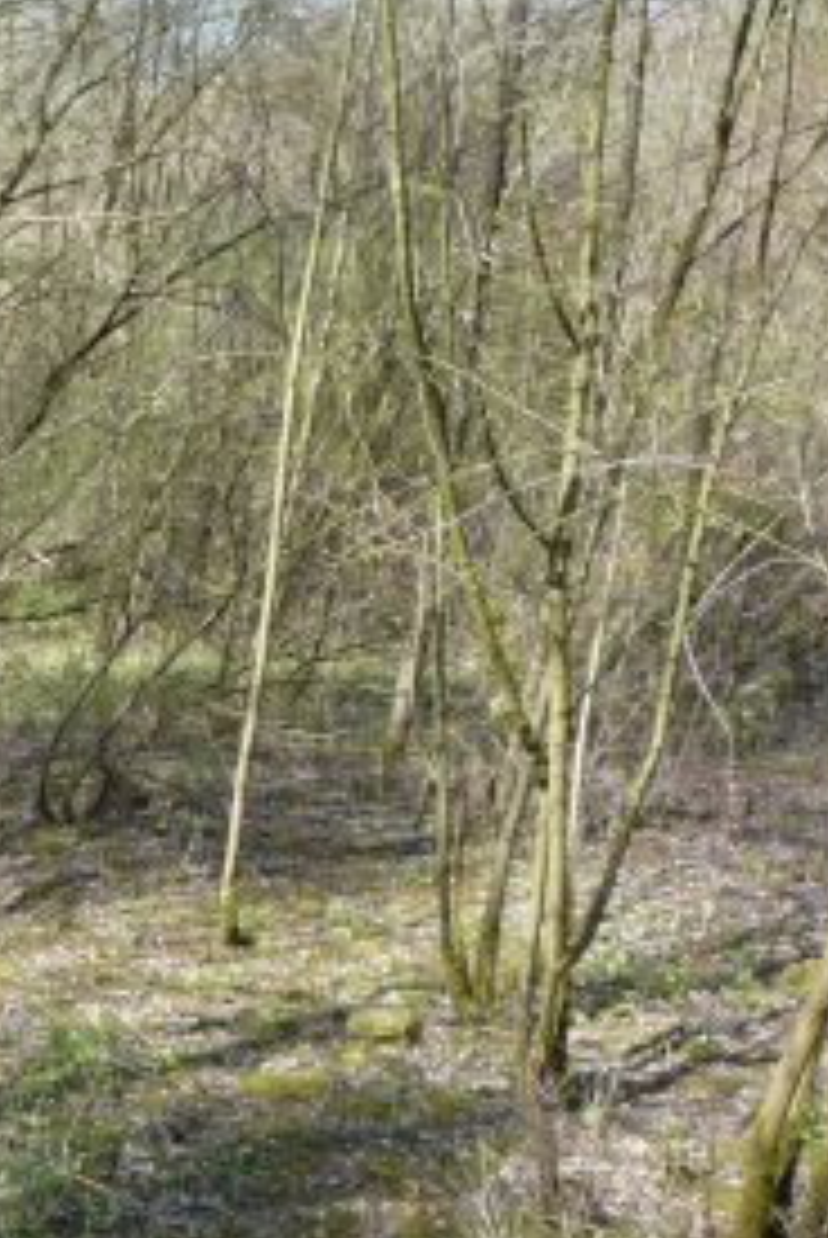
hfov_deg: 22.0
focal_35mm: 58
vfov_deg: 34.4
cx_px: -122
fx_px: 1996
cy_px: 617
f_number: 4
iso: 100
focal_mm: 5.2
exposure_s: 1/200
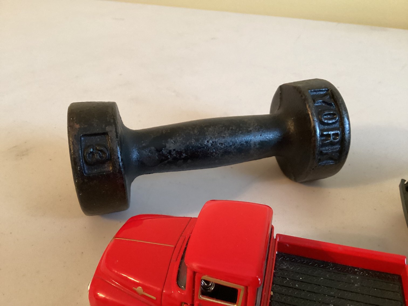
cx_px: 204
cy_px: 153
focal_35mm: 31
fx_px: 365
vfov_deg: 45.4
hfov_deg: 58.3
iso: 400
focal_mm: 3.3
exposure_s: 1/40
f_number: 2.4
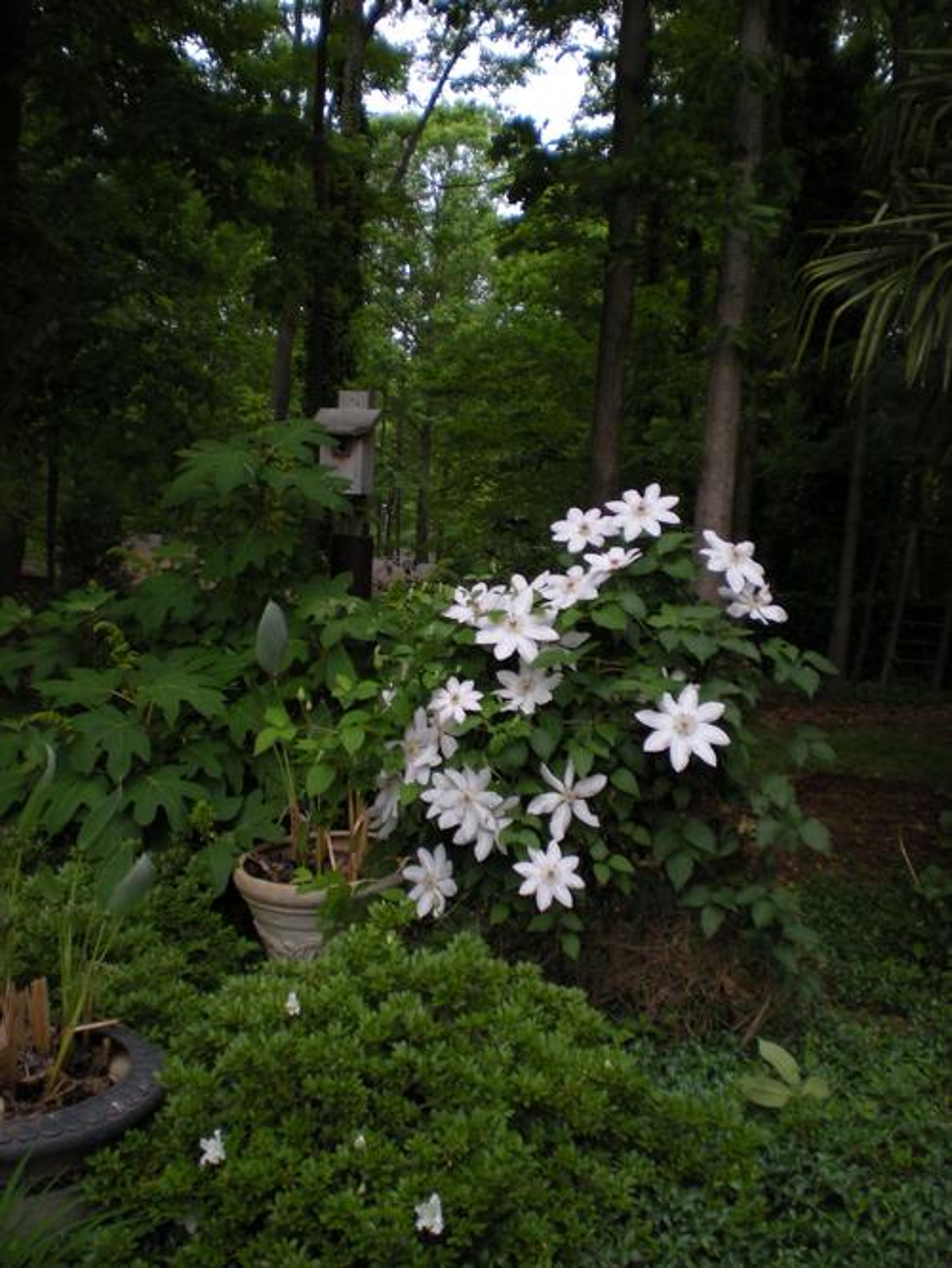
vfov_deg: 49.0
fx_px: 1393
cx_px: 476
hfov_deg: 37.7
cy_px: 634
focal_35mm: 38
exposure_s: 1/59.8
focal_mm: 6.3
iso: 76
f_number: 3.1
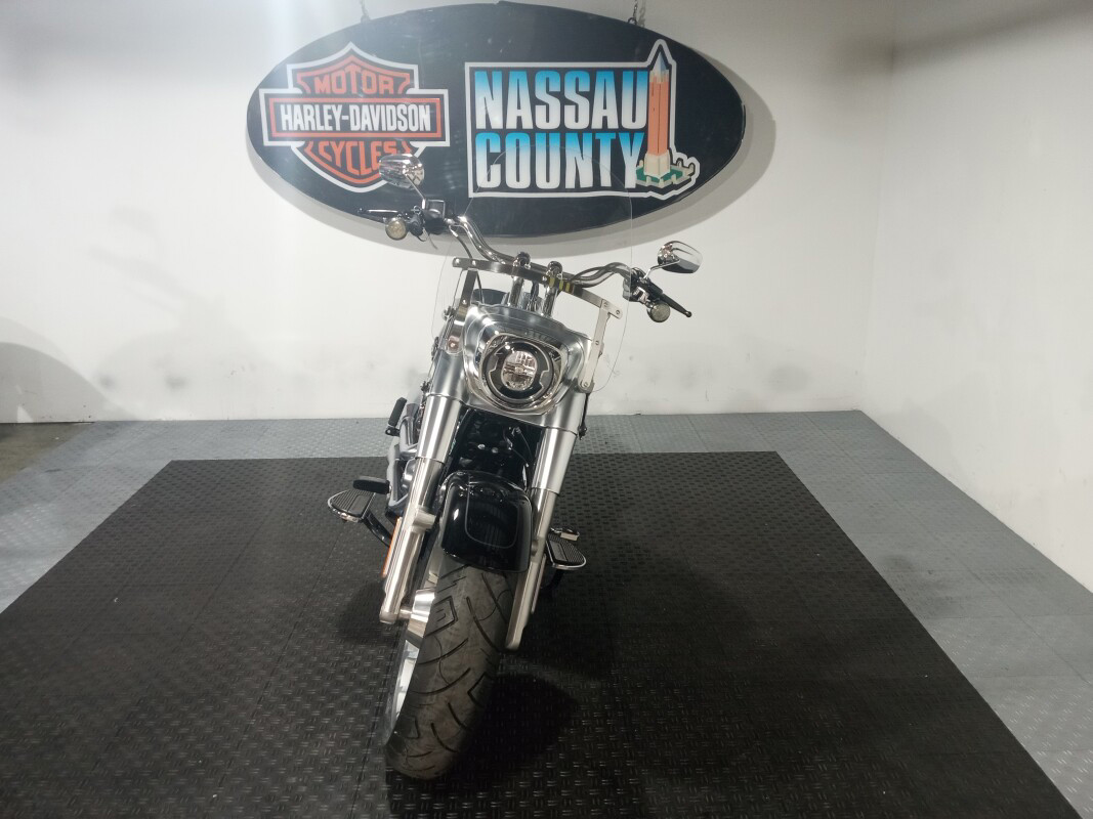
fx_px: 884
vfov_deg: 49.7
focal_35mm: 28
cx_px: 546
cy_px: 410
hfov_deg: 63.4
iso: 369
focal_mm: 3.71
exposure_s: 1/40
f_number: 2.2
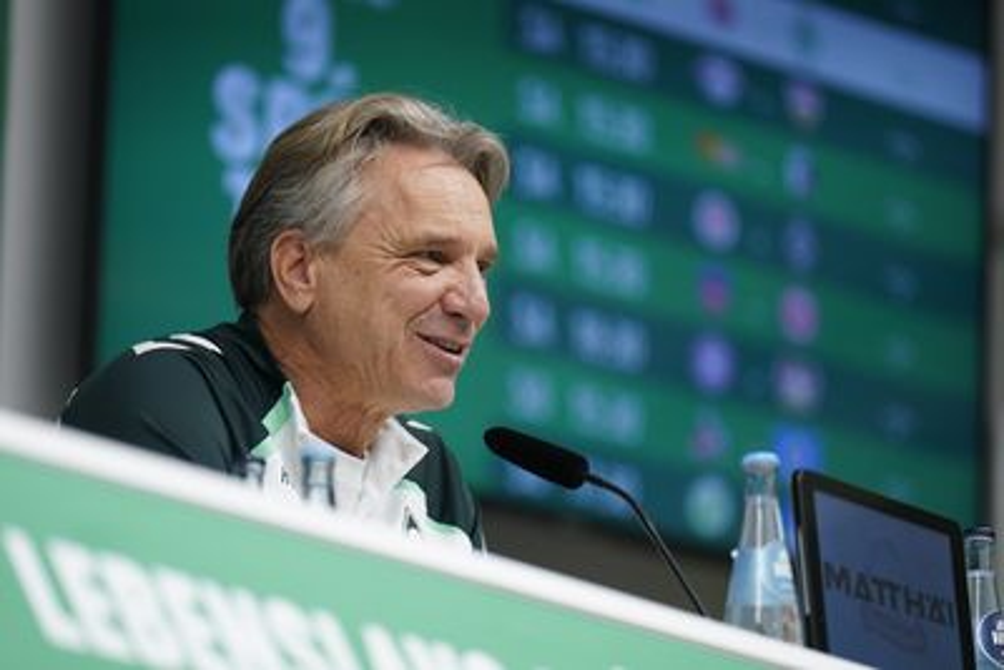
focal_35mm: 194
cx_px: 502
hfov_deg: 10.6
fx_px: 5412
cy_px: 335
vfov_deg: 7.1
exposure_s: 1/320
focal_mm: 194
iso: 800
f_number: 2.8
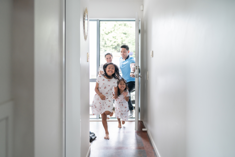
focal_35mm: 35
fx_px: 228
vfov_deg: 37.9
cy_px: 78
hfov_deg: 54.4
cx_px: 118
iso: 400
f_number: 1.8
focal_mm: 35
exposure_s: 1/400
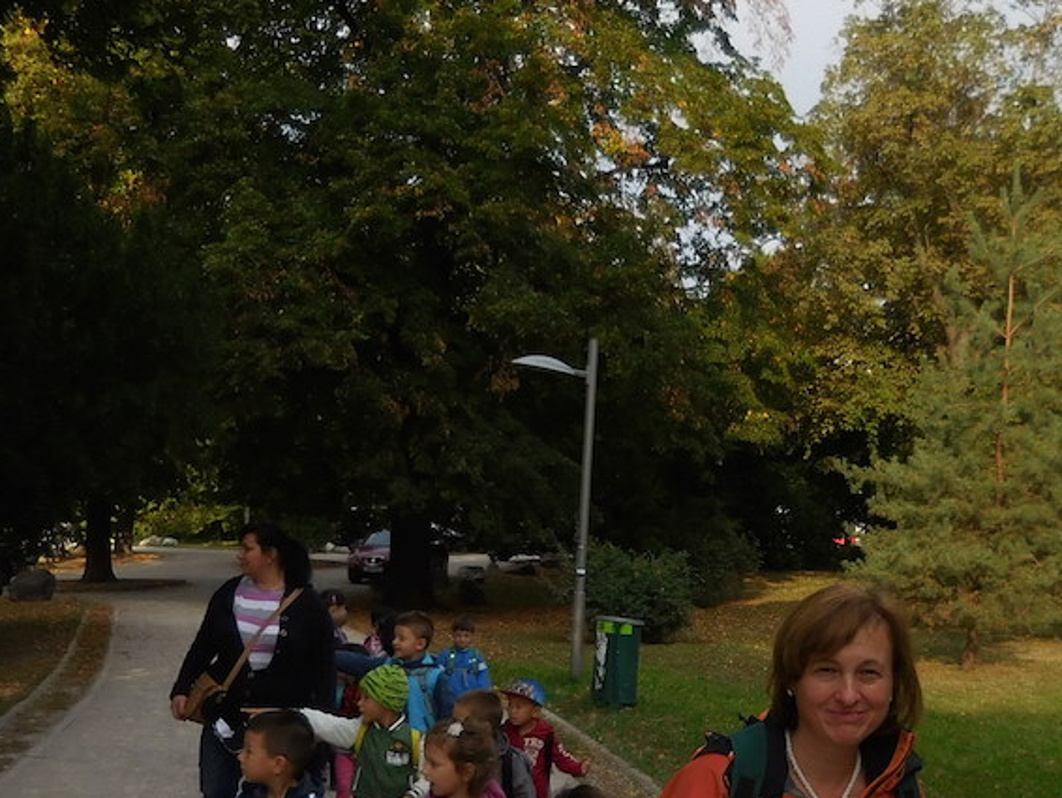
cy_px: 644
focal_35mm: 53
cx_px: 754
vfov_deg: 27.0
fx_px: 1627
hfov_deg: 35.6
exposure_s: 1/640
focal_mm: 4.5
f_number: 3.3
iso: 125
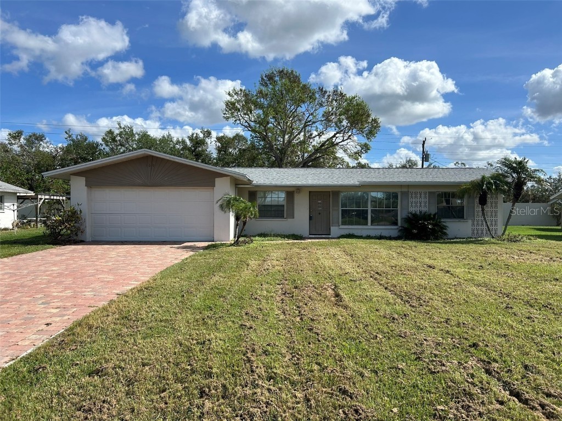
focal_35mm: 26
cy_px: 210
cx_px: 281
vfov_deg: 53.1
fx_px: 422
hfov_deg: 67.3
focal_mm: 5.7
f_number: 1.5
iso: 50
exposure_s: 1/5076
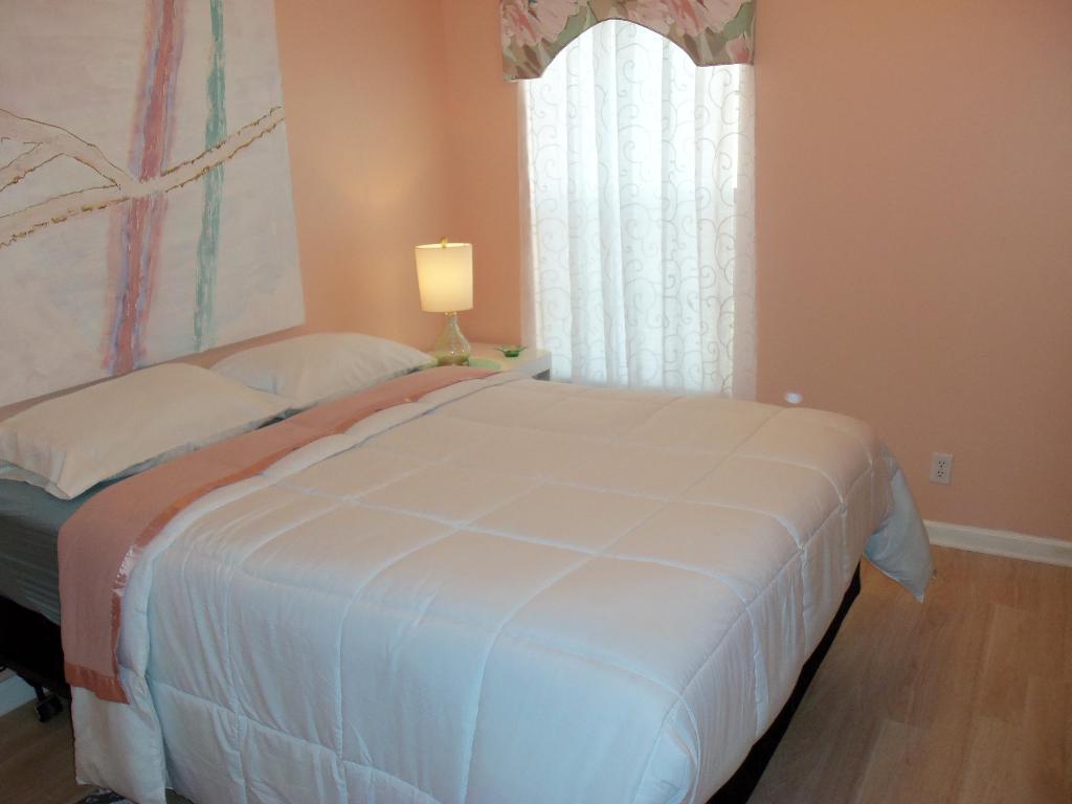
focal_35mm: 29
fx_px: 898
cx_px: 536
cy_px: 402
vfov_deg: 48.2
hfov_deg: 61.7
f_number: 3.4
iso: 100
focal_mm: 5.2
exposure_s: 1/30
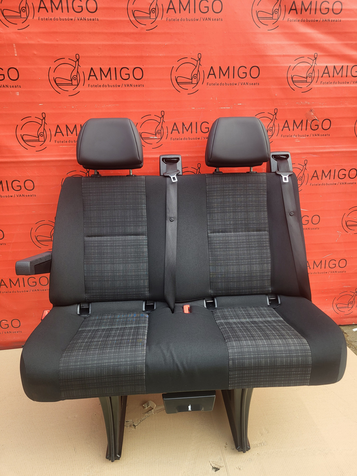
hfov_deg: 53.1
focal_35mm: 26
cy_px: 238
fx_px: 358
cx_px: 178
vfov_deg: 67.3
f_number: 1.8
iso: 40
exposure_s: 1/232
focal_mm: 5.4
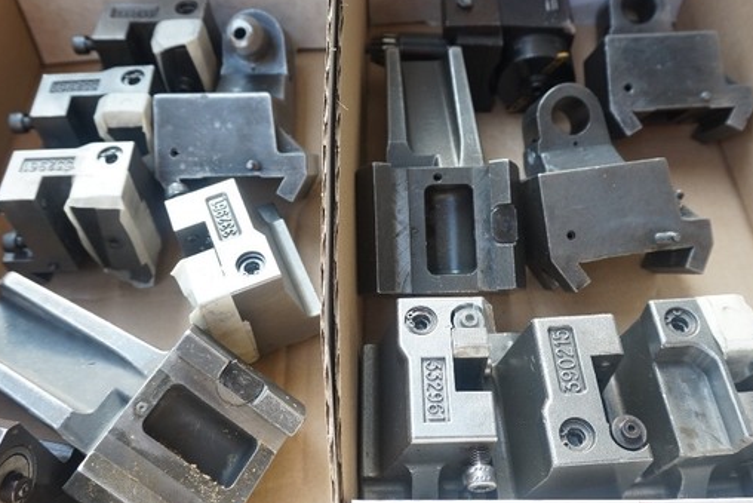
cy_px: 217
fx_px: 711
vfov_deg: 38.8
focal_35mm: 34
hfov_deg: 55.8
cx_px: 384
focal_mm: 16
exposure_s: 1/60
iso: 250
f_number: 4
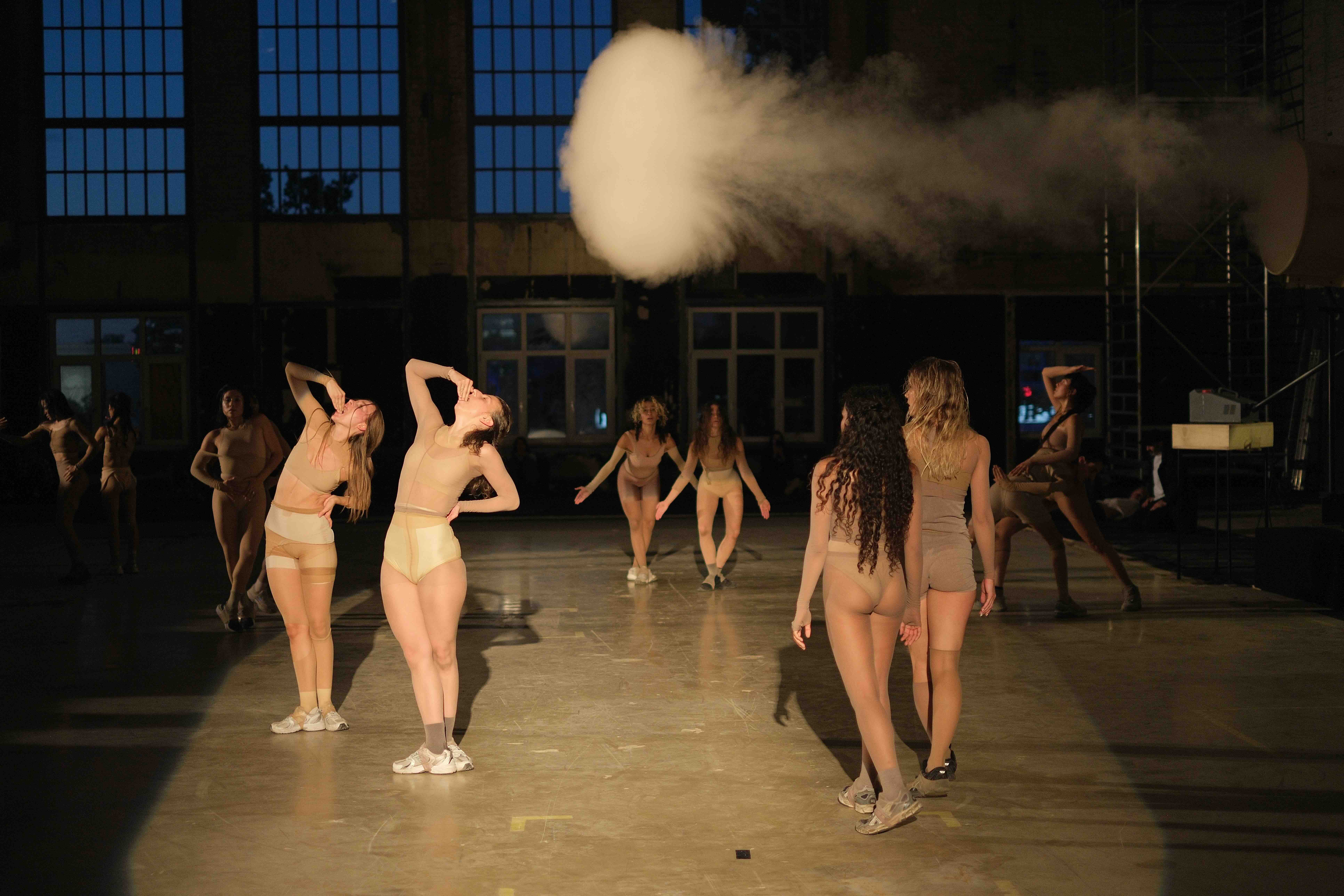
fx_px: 1979
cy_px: 448
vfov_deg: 25.5
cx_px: 672
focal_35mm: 53
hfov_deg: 37.5
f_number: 1.4
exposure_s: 1/125
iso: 640
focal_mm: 35
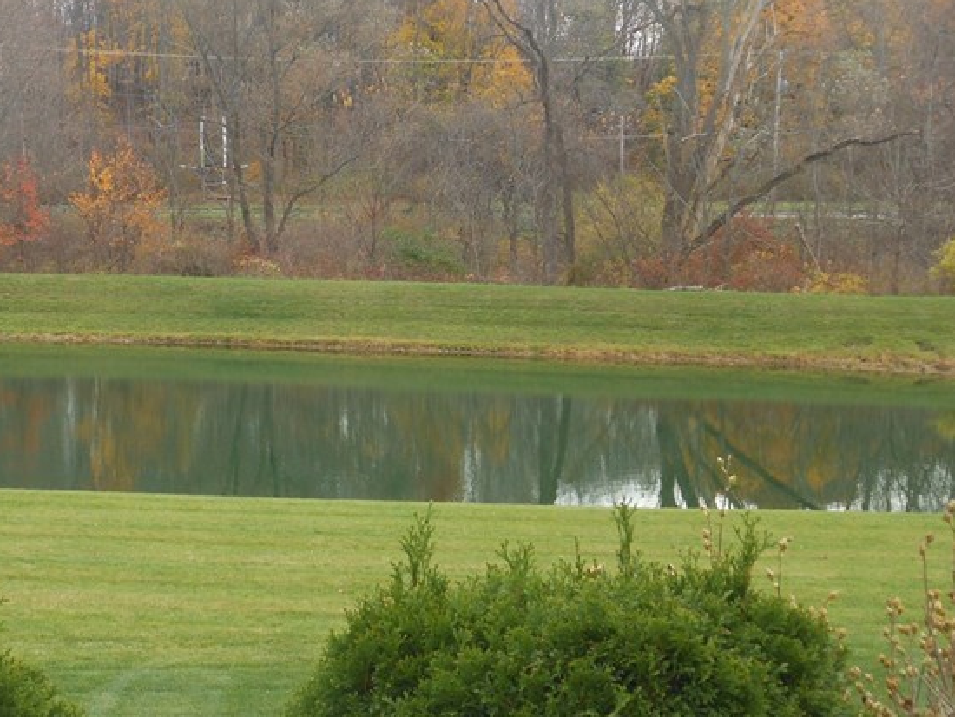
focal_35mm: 80
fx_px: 2208
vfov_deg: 18.4
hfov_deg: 24.2
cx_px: 273
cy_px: 328
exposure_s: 1/160
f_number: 3.8
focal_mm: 7.7
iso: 80
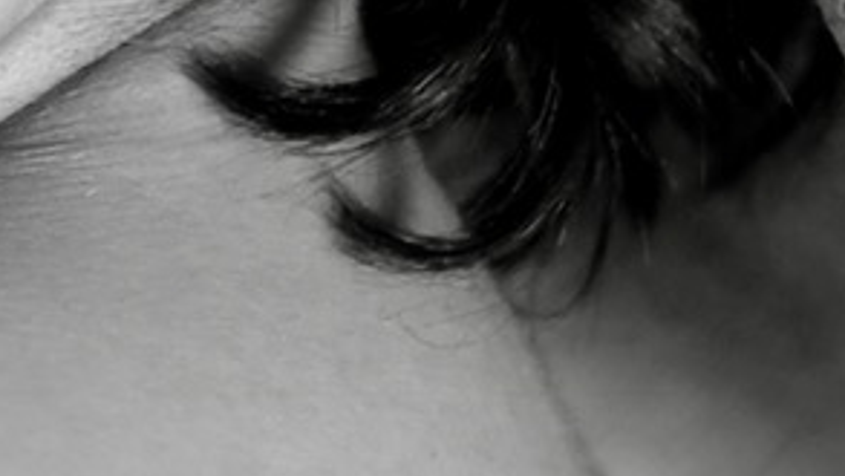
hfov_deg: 2.5
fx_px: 19387
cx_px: -337
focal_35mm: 865
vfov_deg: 1.4
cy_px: 14
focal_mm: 105
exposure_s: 1/100
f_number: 1.4
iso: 500
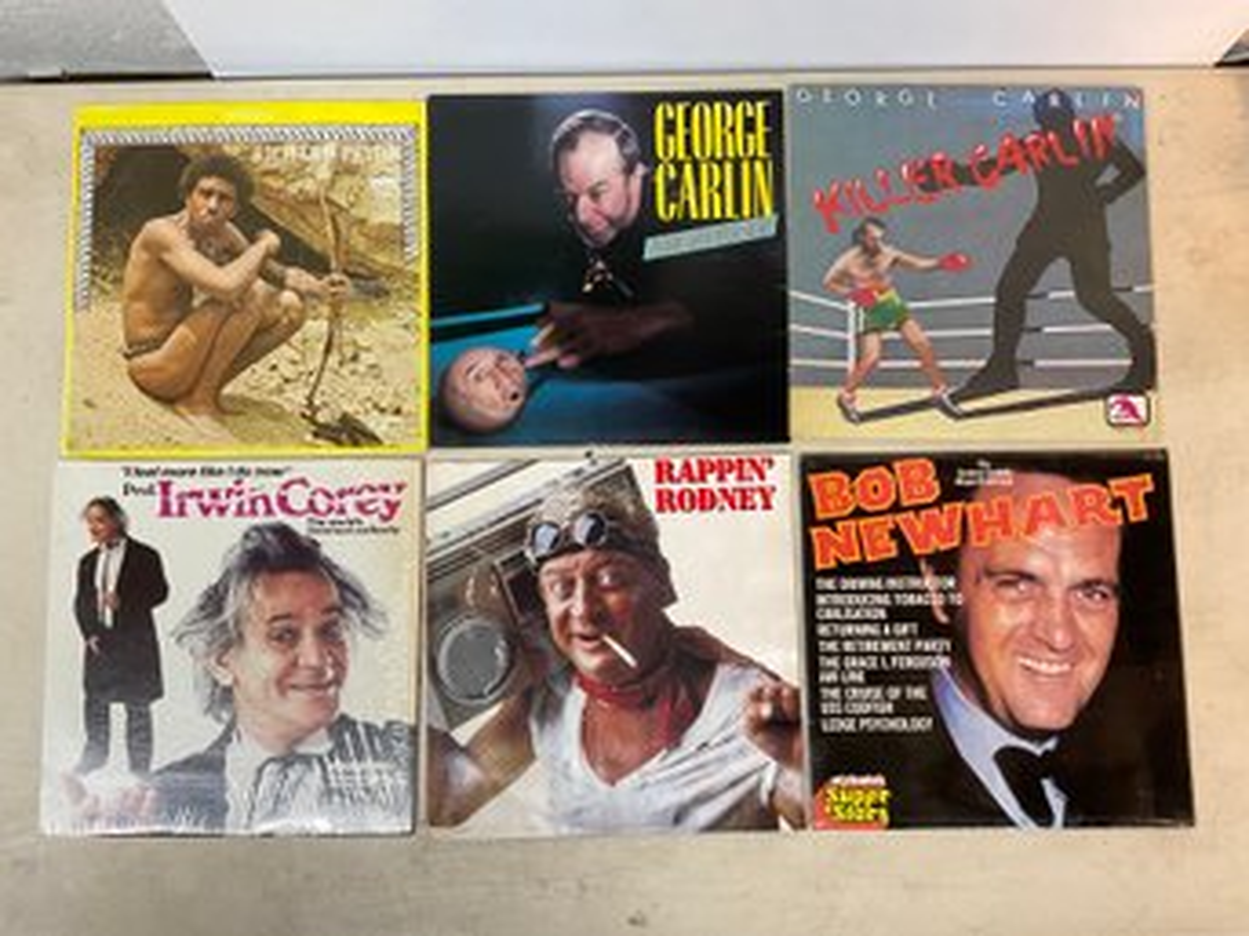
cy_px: 468
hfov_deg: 61.7
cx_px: 624
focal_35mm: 29
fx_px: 1046
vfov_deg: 48.2
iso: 100
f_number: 1.8
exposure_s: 1/60
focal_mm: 3
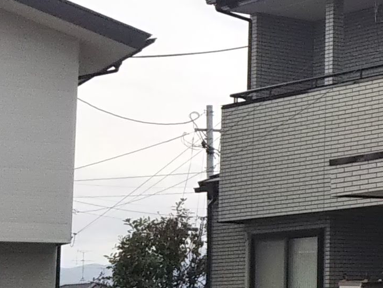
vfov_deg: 11.0
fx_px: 1494
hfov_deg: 12.9
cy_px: 114
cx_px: 750
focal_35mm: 135
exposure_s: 1/120
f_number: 2.2
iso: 50
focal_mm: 4
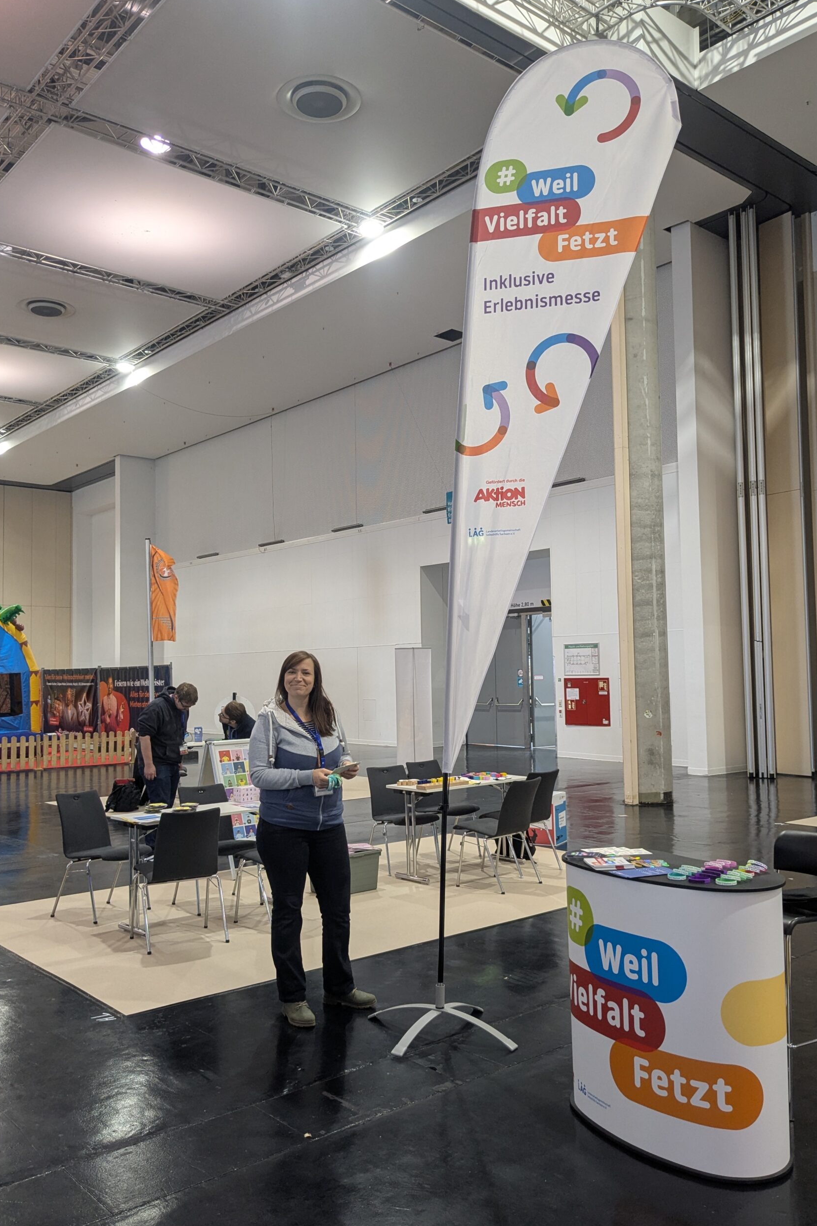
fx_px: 987
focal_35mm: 29
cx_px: 375
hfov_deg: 44.9
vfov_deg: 63.7
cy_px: 612
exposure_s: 1/33.3
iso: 81
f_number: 1.73
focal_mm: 4.38
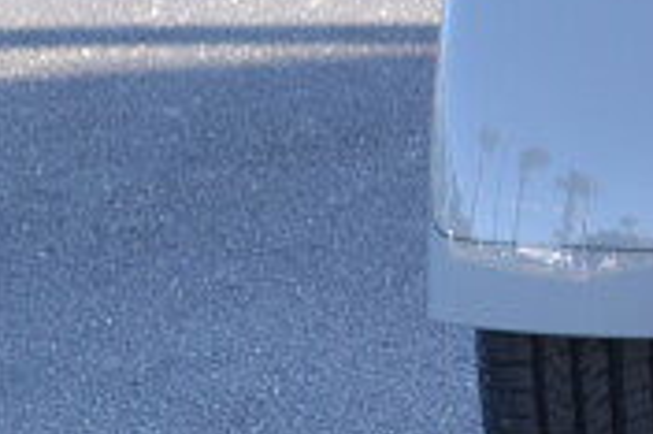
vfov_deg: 6.7
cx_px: 1291
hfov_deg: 9.4
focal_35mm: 205
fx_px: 3715
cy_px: 360
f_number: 4
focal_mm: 20
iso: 100
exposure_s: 1/125
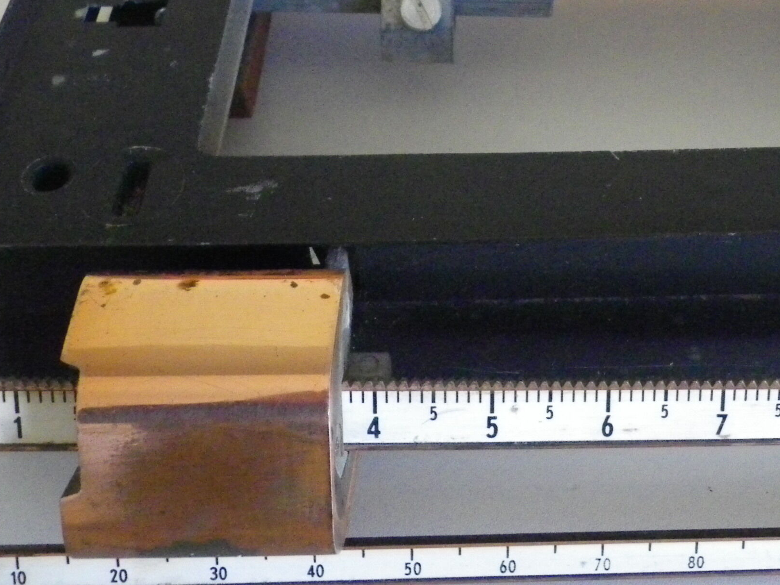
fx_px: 1555
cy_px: 33
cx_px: 616
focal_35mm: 69
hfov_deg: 27.6
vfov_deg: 20.8
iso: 500
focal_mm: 4.9
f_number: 2.6
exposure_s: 1/60
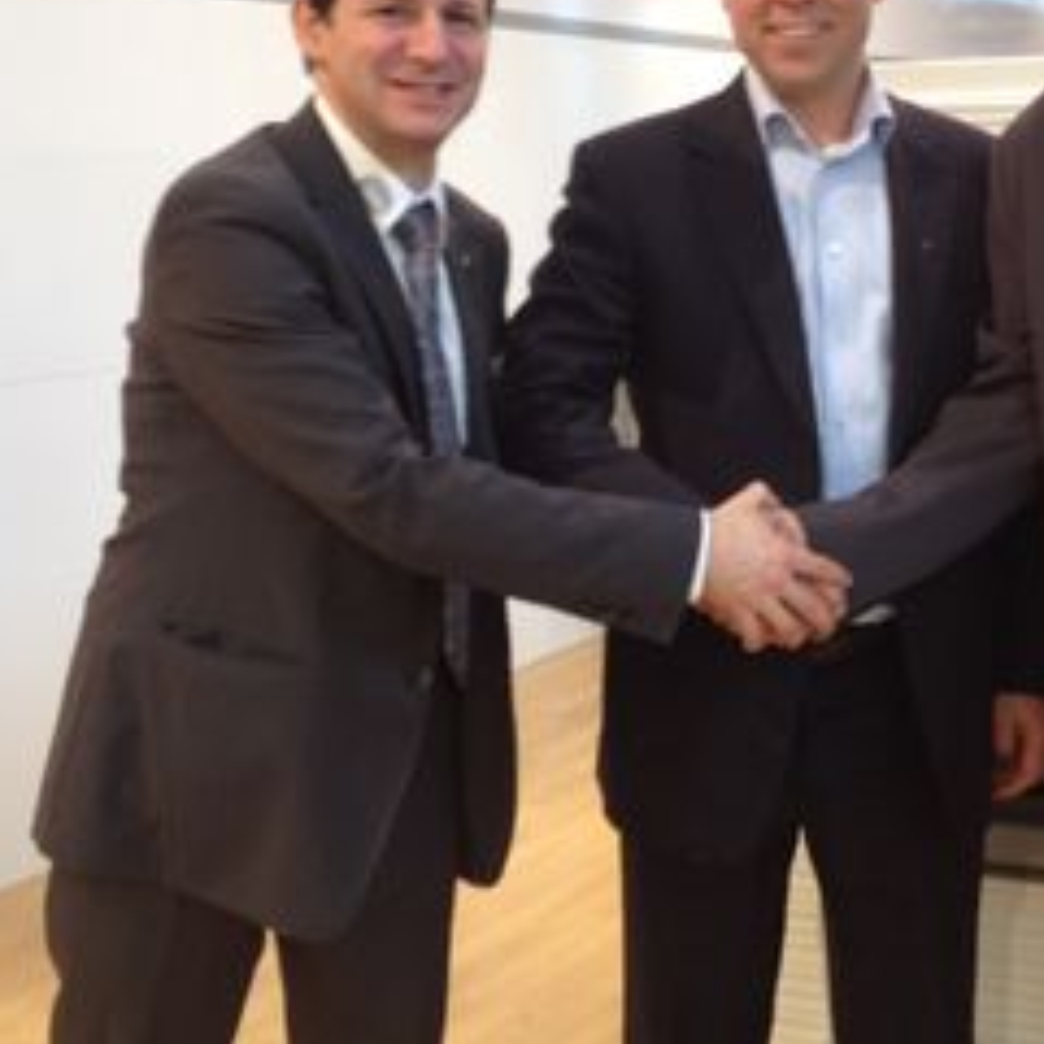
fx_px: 2252
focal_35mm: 66
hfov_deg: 25.6
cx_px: 853
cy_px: 352
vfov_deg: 26.0
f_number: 2.4
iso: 80
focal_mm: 4.28
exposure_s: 1/20
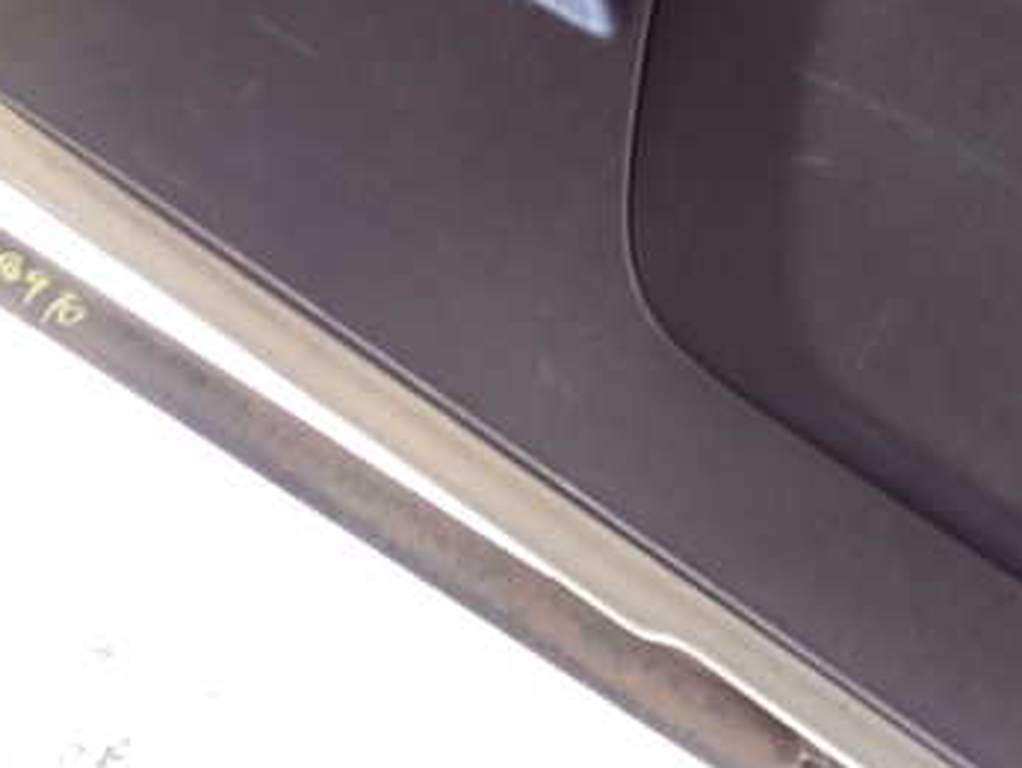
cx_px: 142
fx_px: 1536
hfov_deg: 35.1
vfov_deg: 27.9
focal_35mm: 52
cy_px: 278
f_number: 2.3
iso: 320
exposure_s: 1/30
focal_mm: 5.4
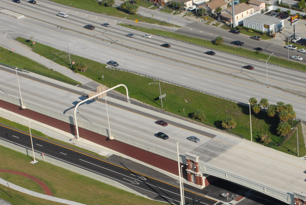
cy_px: 165
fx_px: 987
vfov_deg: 11.8
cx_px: 243
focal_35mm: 116
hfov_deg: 17.5
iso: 320
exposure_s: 1/500
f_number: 11
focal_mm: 48
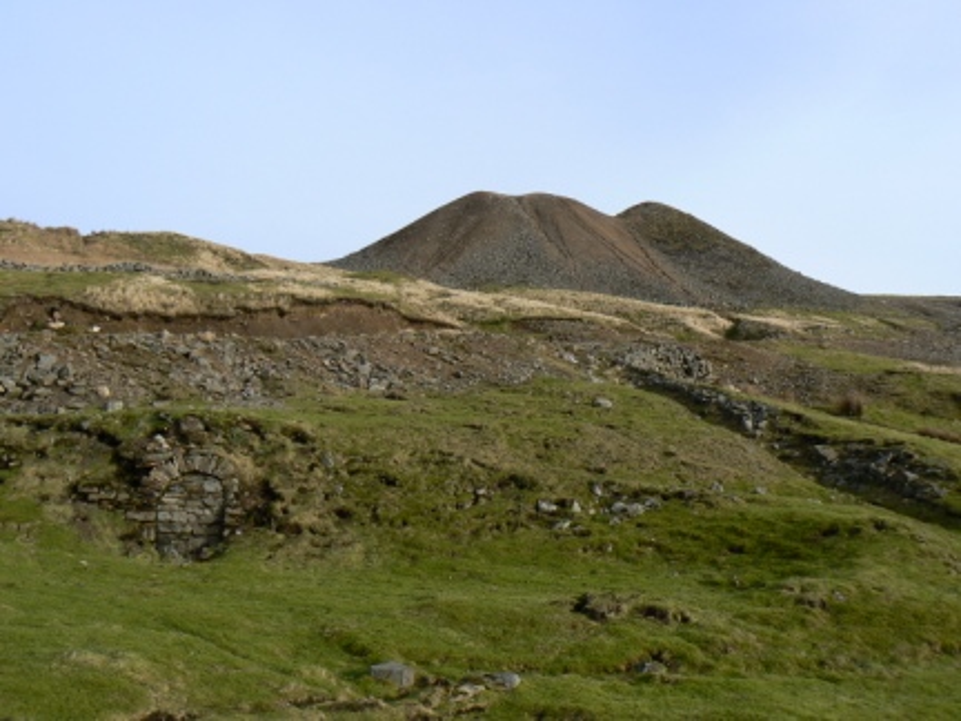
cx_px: 480
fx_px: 999
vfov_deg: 39.7
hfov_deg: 51.4
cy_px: 360
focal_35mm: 36
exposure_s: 1/320
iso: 80
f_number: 5.6
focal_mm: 6
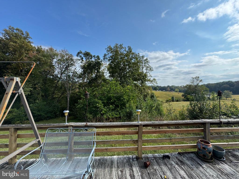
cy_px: 90
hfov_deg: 102.1
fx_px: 97
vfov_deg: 85.7
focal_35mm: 14
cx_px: 120
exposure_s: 1/1236
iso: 40
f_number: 2.2
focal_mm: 2.22
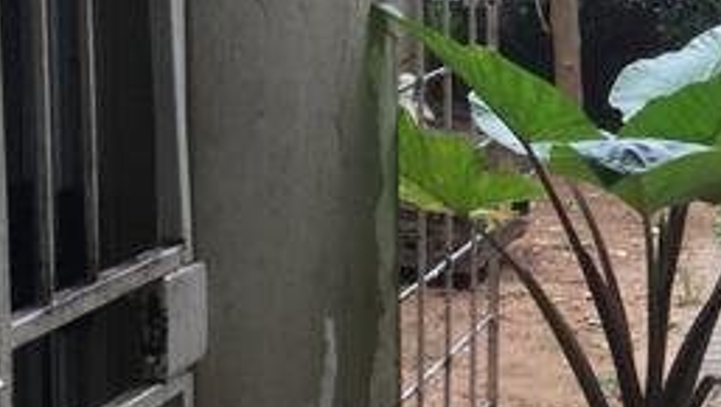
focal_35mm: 105
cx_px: 1027
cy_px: 28
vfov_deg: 11.5
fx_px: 2009
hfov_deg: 18.4
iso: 25
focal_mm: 3.3
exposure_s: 1/100
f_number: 2.4
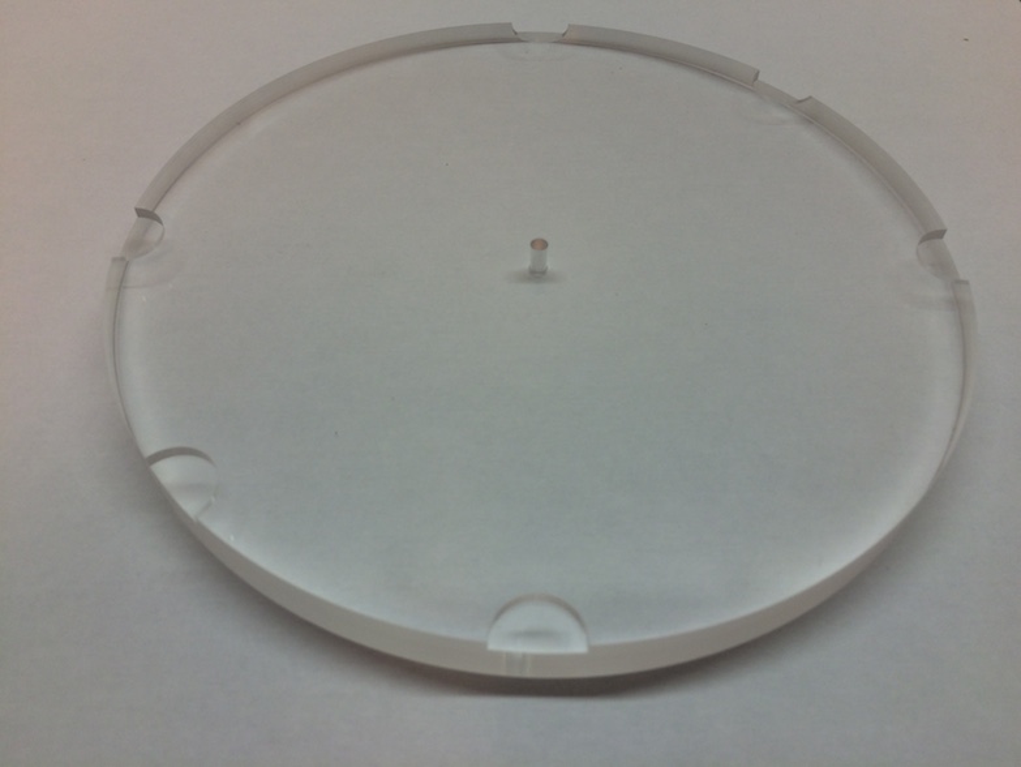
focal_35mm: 29
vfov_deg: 48.3
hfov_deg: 61.6
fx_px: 856
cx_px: 510
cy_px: 384
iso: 40
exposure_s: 1/50
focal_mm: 4.15
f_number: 2.2
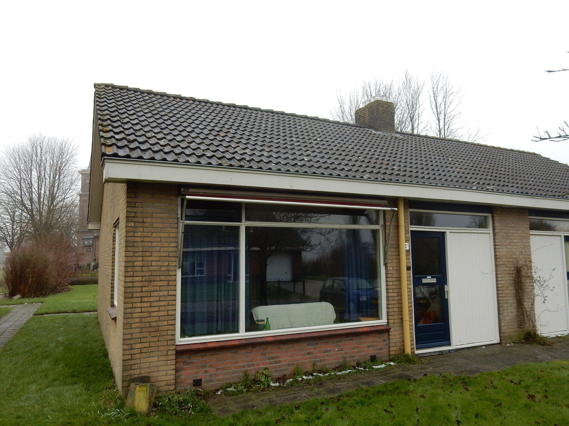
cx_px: 284
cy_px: 213
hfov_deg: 69.4
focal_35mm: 25
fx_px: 411
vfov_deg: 54.9
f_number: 3.7
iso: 125
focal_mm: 4.5
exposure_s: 1/160
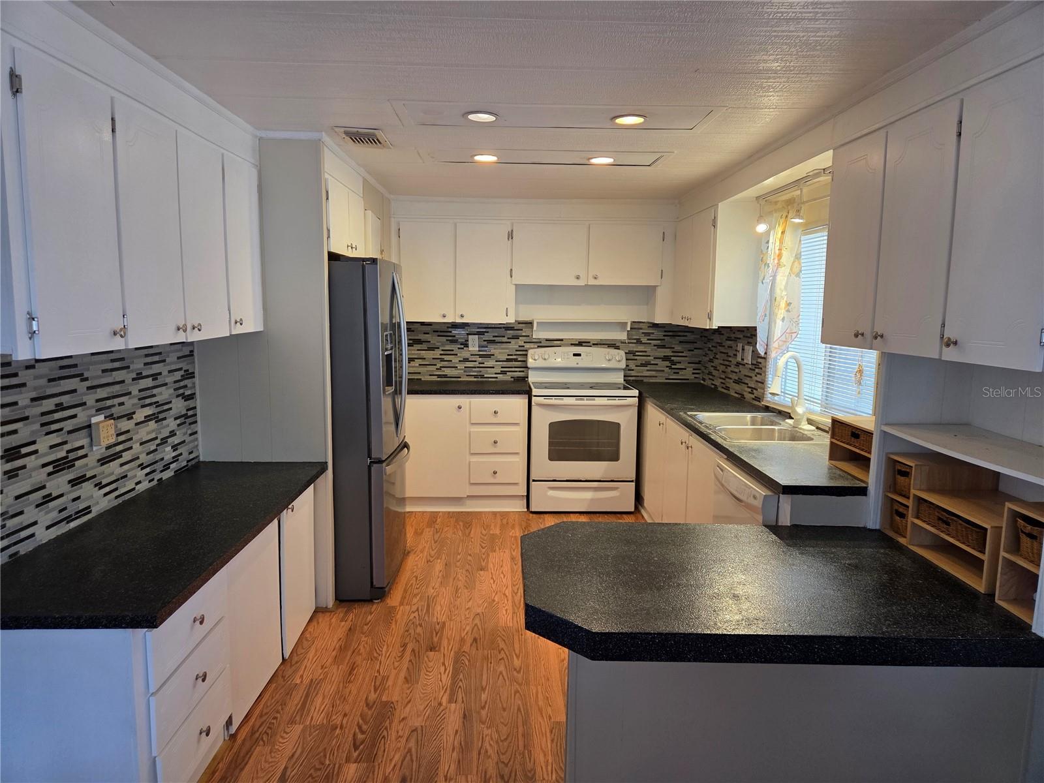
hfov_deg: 73.9
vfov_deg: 58.9
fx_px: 694
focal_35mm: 23
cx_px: 522
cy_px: 392
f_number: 1.8
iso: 160
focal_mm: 5.4
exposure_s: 1/120
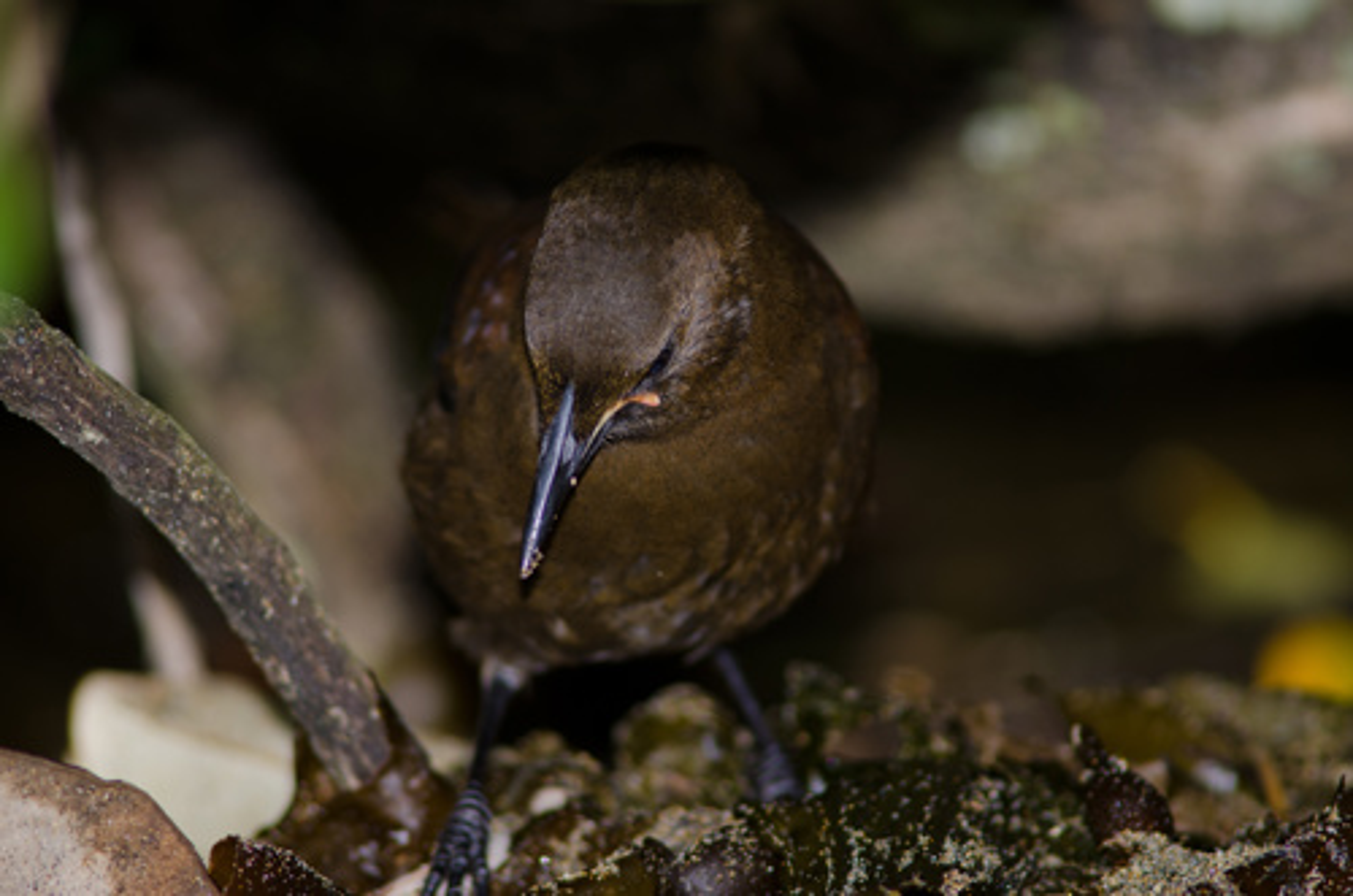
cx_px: 676
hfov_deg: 4.6
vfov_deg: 3.0
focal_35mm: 450
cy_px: 448
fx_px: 16875
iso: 100
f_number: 4
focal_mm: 300
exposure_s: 1/250
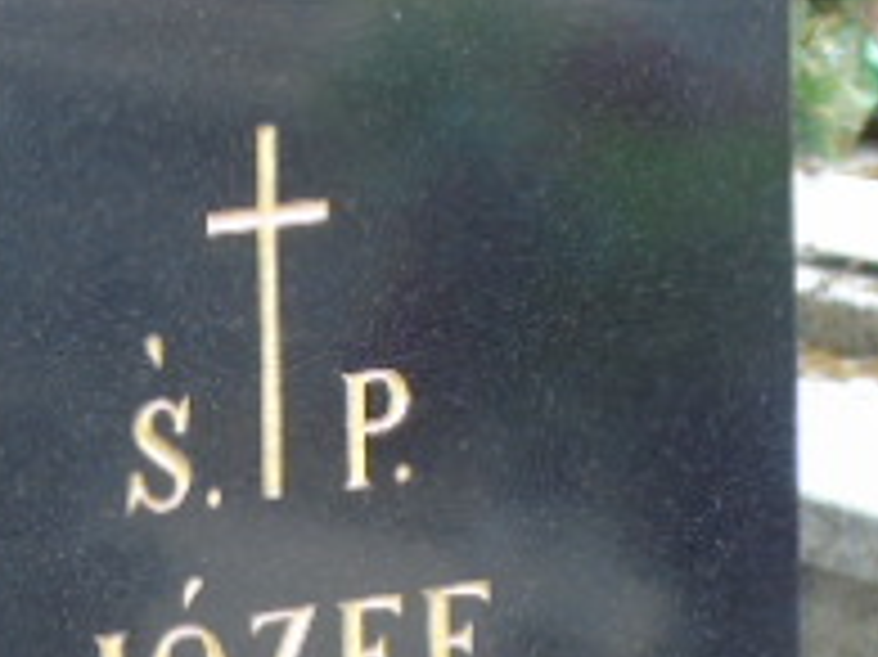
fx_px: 10317
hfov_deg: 4.9
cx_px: 221
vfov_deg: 3.6
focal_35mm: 407
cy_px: 1026
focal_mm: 22
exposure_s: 1/30
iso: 80
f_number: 4.6
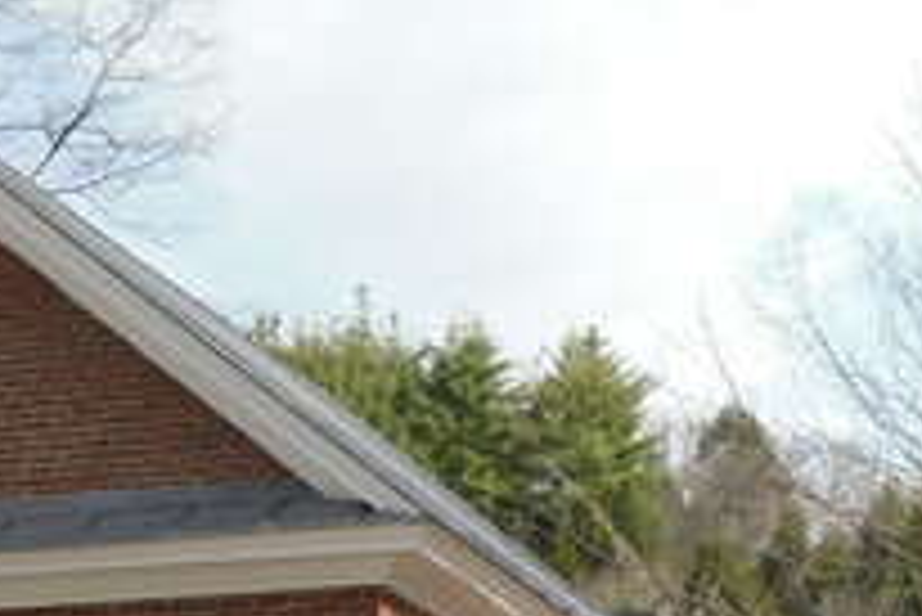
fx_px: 3537
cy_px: 760
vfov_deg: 9.8
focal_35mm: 138
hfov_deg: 14.8
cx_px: 252
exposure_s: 1/90
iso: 80
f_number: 8.1
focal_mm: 6
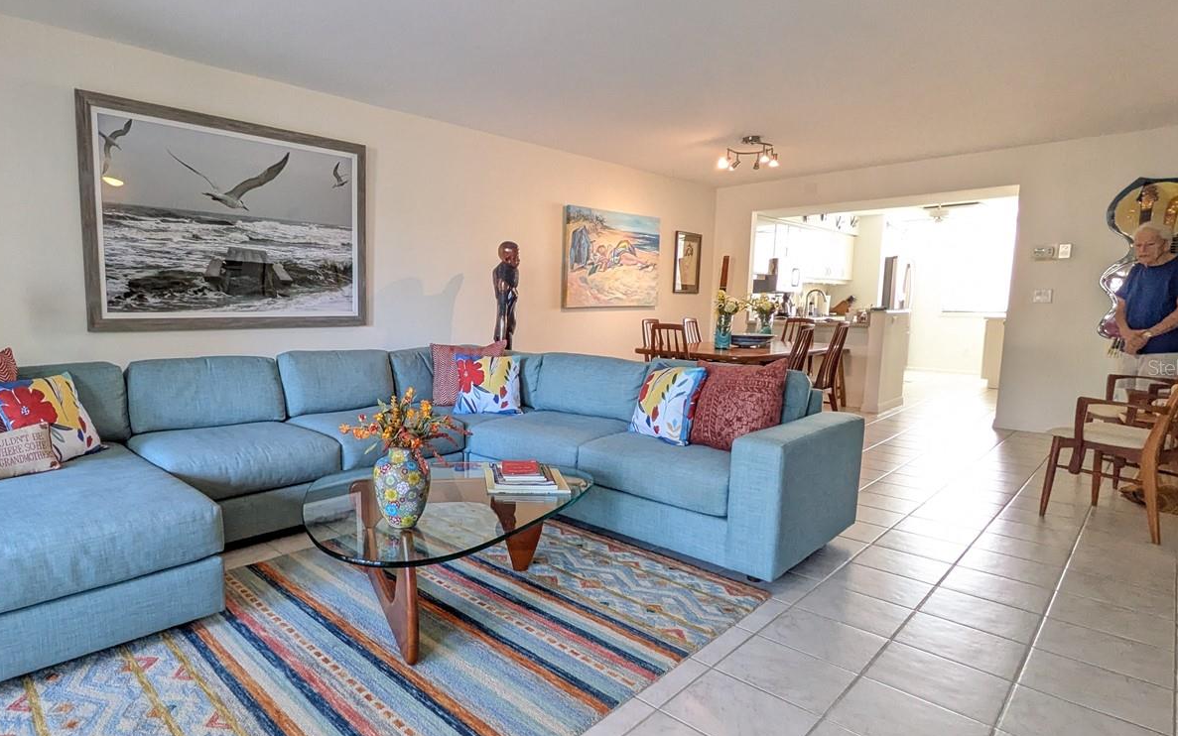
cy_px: 367
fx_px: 642
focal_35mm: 20
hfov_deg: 83.6
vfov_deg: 59.7
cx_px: 448
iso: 336
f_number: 2.2
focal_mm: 1.83
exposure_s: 1/40
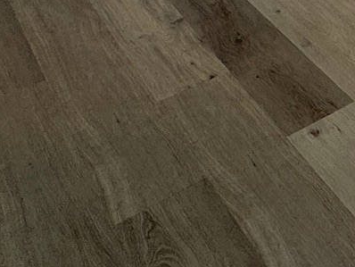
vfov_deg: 14.4
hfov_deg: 21.4
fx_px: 739
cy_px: -359
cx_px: 569
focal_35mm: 72
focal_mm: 2.22
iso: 50
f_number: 2.2
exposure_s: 1/120
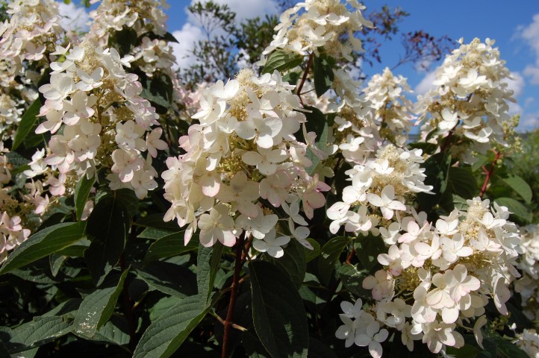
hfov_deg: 49.6
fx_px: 583
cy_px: 179
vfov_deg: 34.1
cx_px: 270
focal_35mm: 39
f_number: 10
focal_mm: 26
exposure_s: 1/400
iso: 200
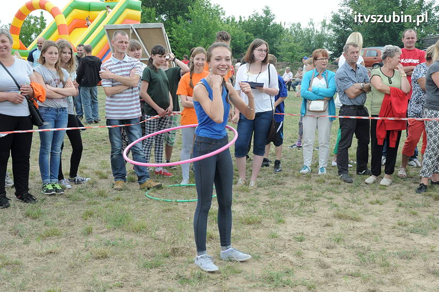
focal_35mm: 51
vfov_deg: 26.4
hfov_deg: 38.9
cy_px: 146
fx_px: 621
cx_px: 220
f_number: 10
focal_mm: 34
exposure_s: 1/400
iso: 800
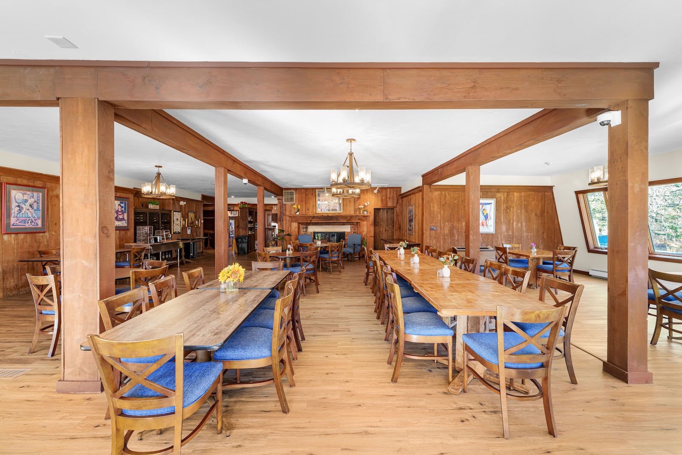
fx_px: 265
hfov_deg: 104.2
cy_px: 228
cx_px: 341
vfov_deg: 81.2
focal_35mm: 14
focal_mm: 14
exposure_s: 1/2
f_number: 9
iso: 250
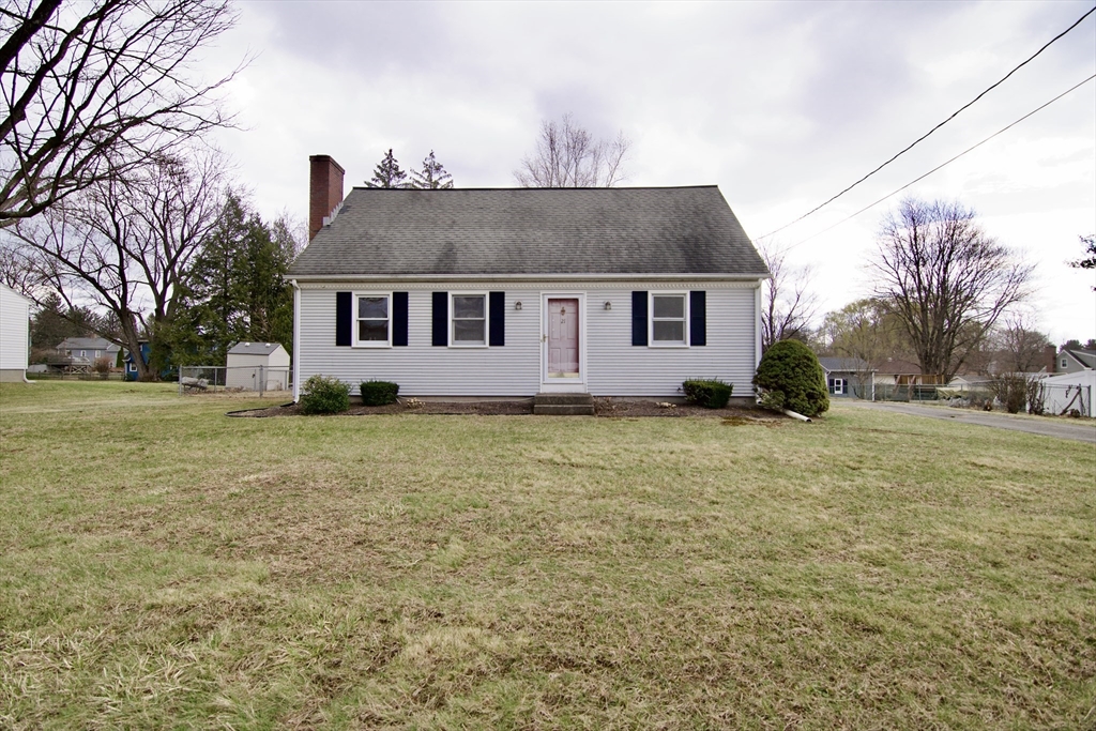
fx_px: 502
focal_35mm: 16
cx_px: 548
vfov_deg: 72.1
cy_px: 366
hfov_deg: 95.0
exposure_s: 1/250
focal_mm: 11
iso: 320
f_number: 7.1
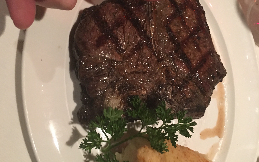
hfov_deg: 47.2
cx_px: 128
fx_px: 296
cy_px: 76
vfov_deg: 30.5
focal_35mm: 42
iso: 125
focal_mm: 4.15
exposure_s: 1/4
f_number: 2.2
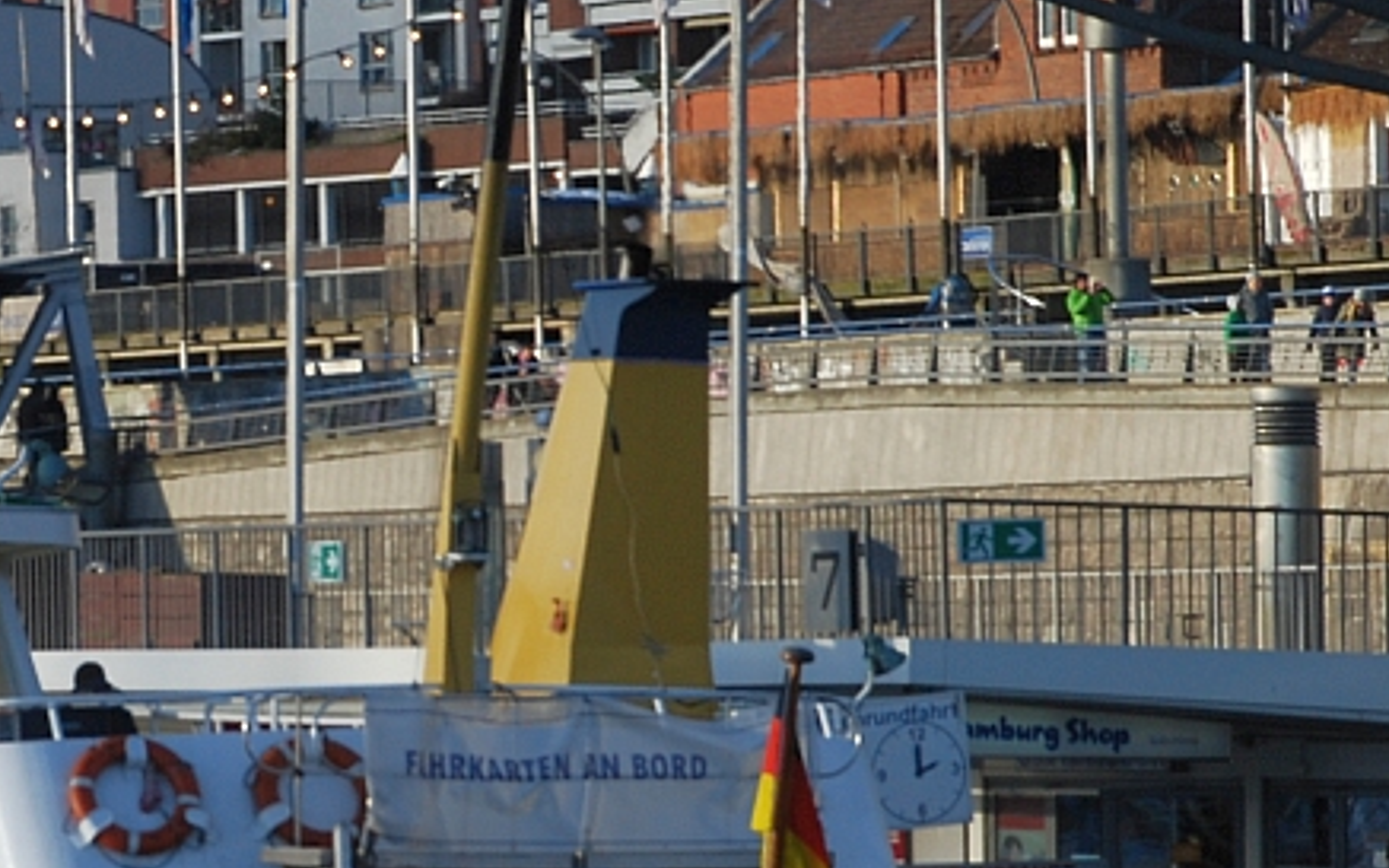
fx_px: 10863
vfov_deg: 4.6
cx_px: -29
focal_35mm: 287
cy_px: 634
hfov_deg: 7.3
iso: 200
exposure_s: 1/160
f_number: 10
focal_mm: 80
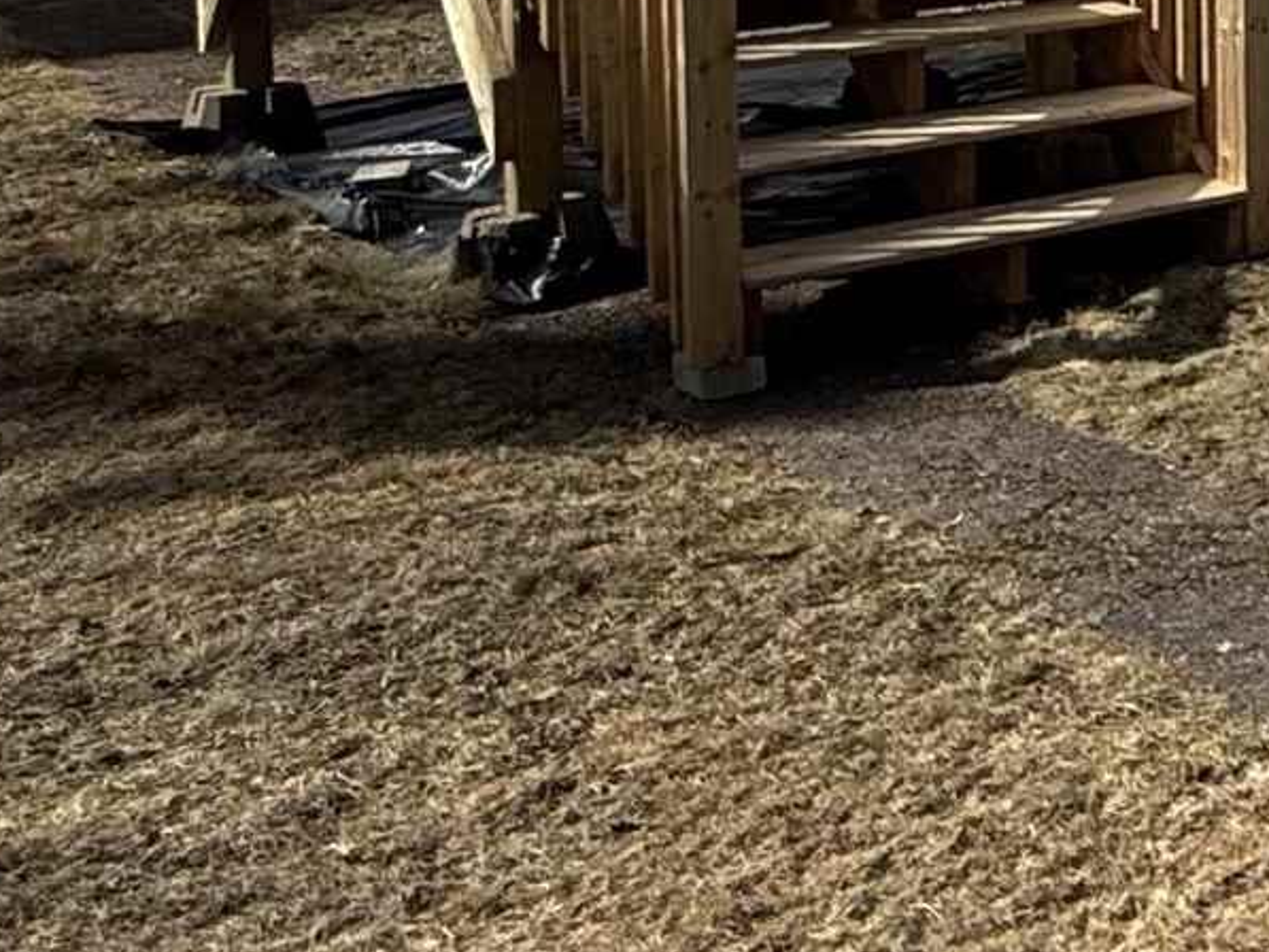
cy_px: -306
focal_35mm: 72
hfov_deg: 17.5
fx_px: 2640
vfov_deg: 18.9
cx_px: 2655
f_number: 2.2
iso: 50
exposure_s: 1/2717
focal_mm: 2.22
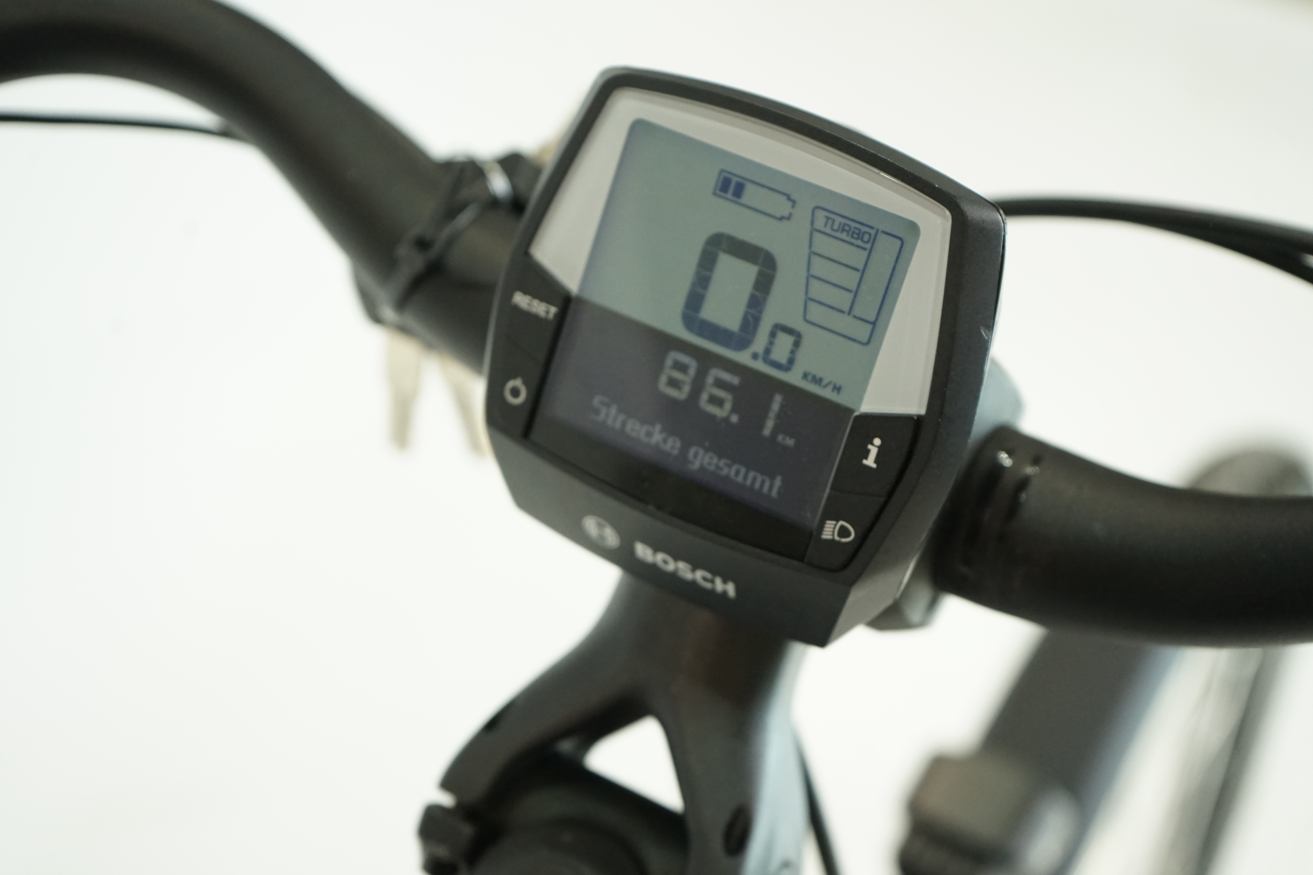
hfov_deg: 33.9
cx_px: 656
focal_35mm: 59
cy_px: 438
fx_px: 2152
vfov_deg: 23.0
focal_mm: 59
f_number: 5.6
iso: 2500
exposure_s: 1/200
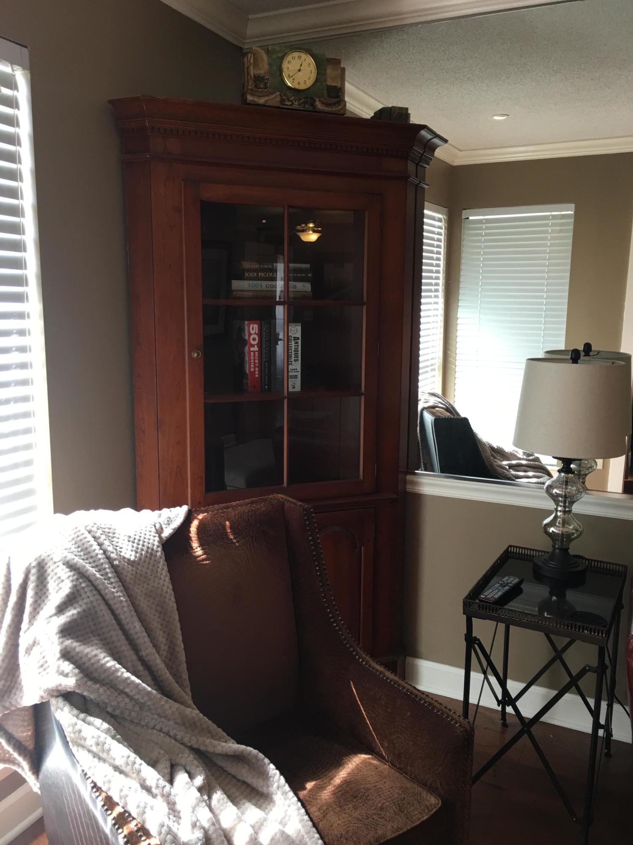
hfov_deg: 48.2
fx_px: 707
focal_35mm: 29
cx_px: 316
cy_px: 422
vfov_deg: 61.7
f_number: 2.2
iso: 25
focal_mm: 4.15
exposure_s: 1/15
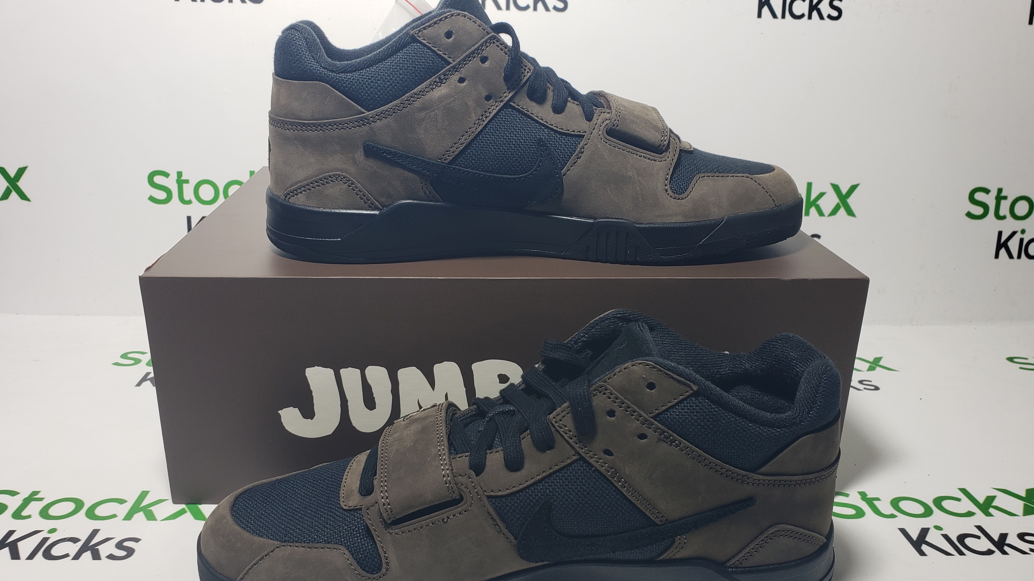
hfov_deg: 66.1
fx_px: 795
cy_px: 335
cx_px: 519
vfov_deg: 40.1
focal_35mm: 29
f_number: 2.4
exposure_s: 1/143
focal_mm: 4.3
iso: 50
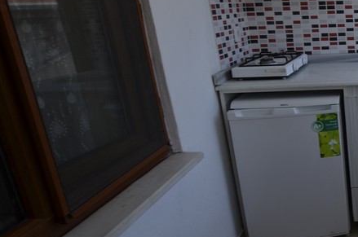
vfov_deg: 37.7
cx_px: 404
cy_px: 108
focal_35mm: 35
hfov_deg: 41.7
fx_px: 347
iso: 100
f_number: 6.7
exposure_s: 1/125
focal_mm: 10
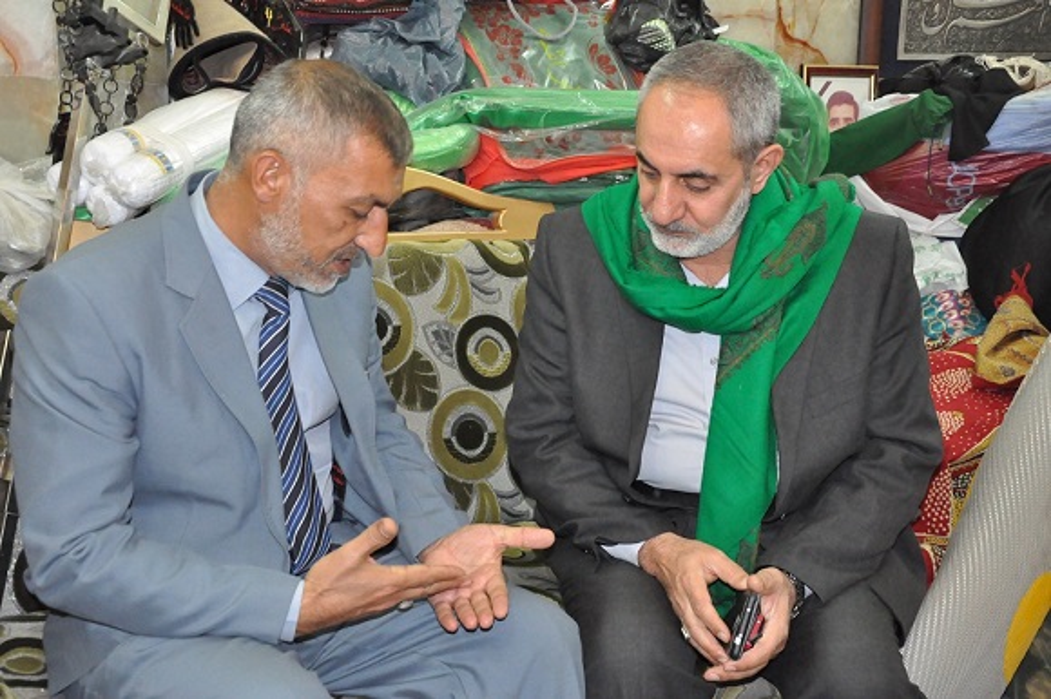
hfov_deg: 41.1
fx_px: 1400
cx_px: 526
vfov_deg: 28.0
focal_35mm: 48
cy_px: 350
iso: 3200
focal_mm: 32
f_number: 5.6
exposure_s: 1/60
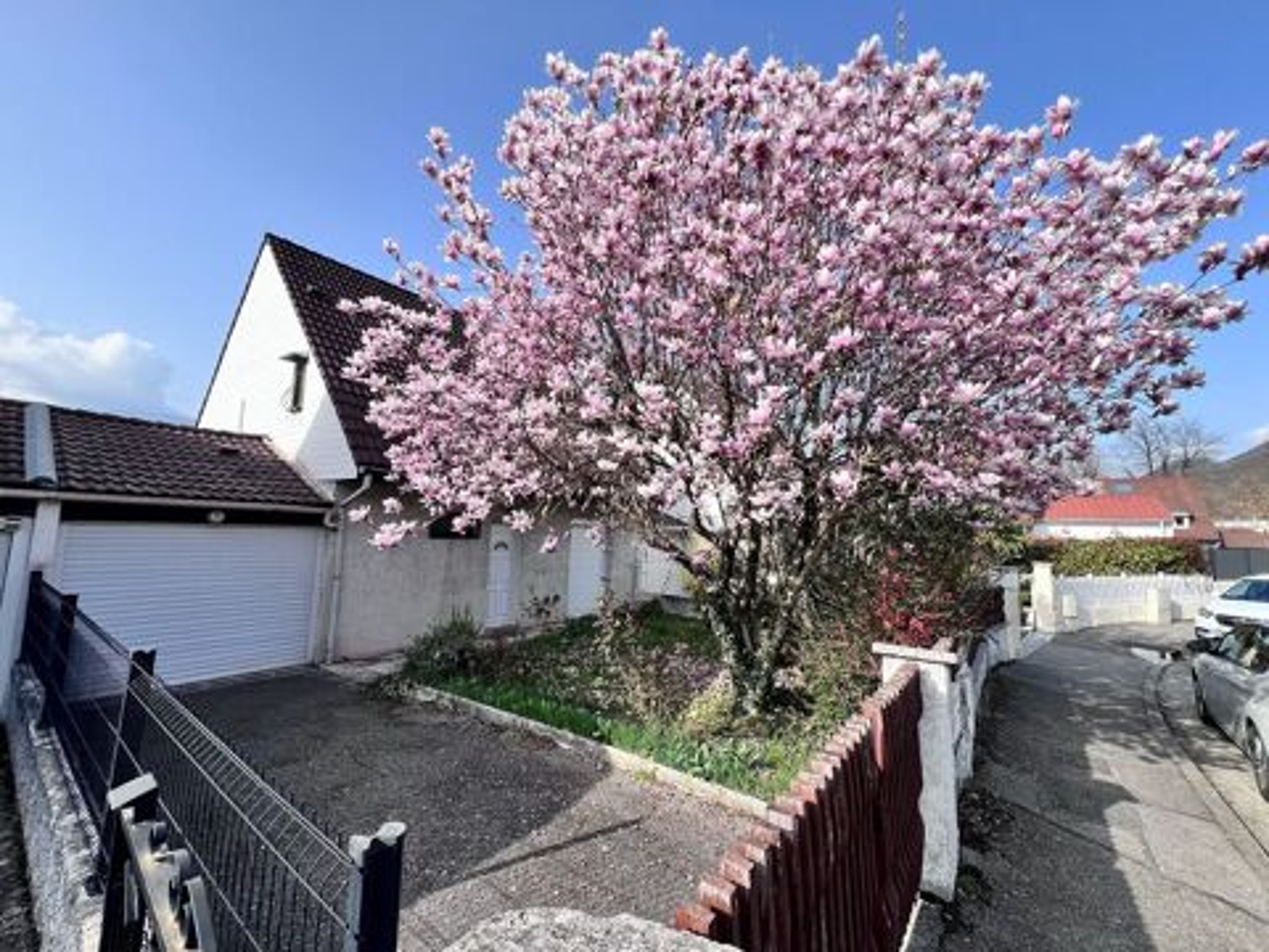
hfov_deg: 106.2
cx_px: 634
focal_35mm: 13
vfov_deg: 89.9
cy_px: 476
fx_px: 477
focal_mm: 1.57
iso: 32
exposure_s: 1/827
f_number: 1.8
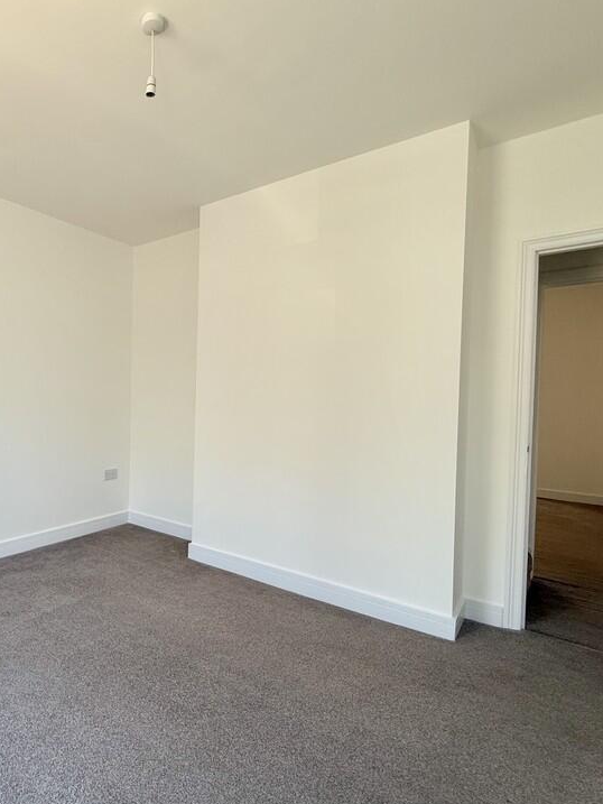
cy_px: 407
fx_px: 464
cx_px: 138
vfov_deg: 81.7
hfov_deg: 61.6
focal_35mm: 20
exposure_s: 1/99
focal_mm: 2.22
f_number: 2.2
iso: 125
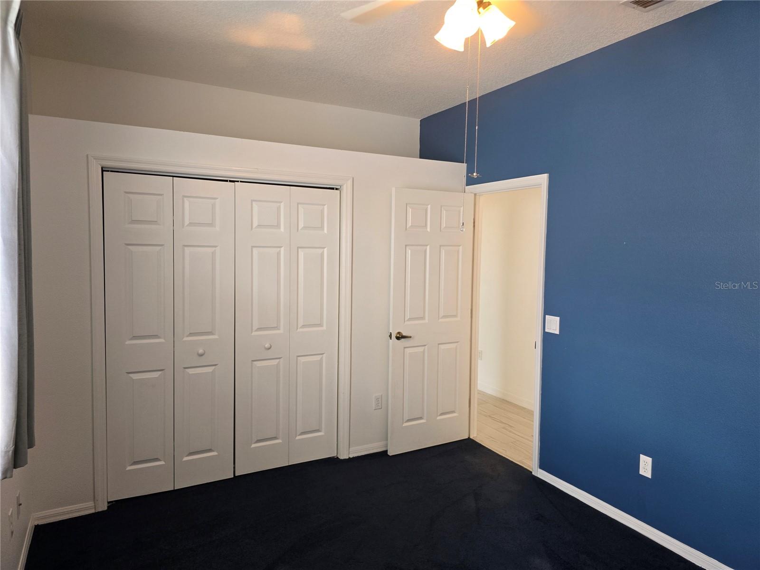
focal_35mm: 23
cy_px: 285
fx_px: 505
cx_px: 380
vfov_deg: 58.9
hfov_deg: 73.9
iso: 200
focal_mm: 6.3
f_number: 1.7
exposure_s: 1/120
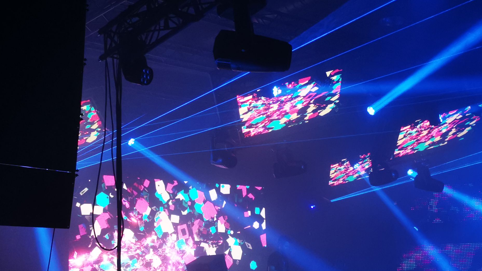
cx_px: 228
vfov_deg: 20.0
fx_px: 767
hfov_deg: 34.9
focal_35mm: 60
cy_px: 182
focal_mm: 5.56
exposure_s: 1/100
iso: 250
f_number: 1.6
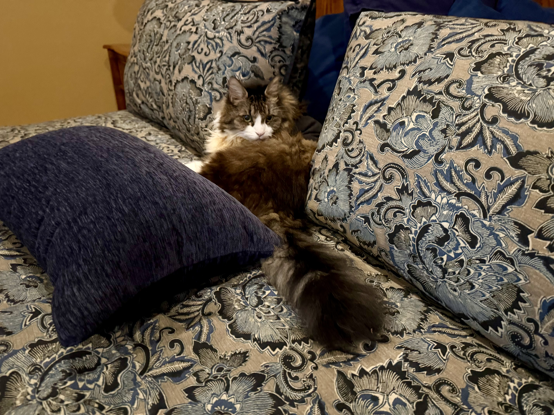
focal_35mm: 24
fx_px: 384
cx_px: 277
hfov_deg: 71.6
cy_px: 208
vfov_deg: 56.8
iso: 1600
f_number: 1.78
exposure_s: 1/20
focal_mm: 6.76
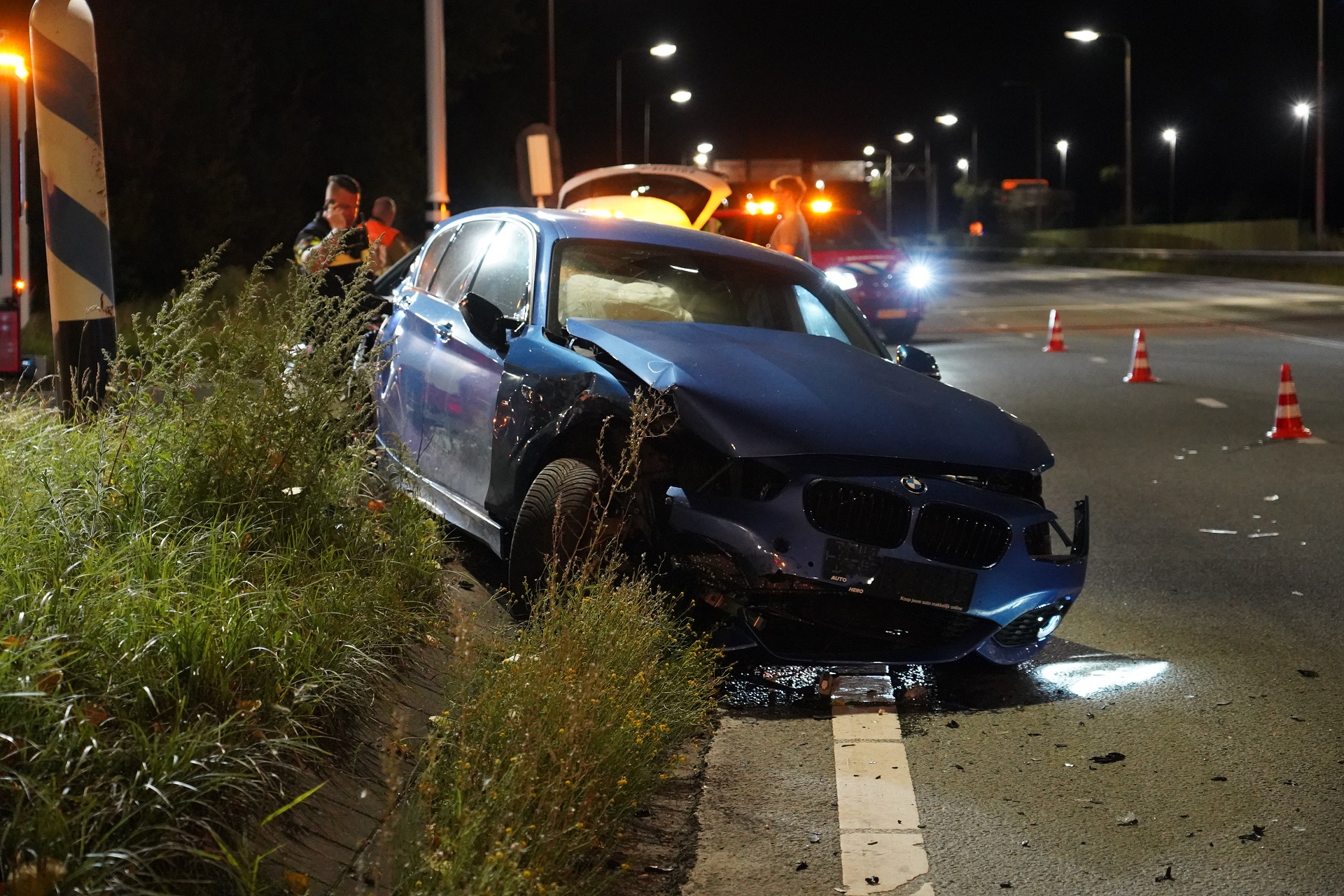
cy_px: 448
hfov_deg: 31.0
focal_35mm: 65
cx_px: 672
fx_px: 2426
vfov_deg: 20.9
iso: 12800
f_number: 4
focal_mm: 65
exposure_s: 1/80
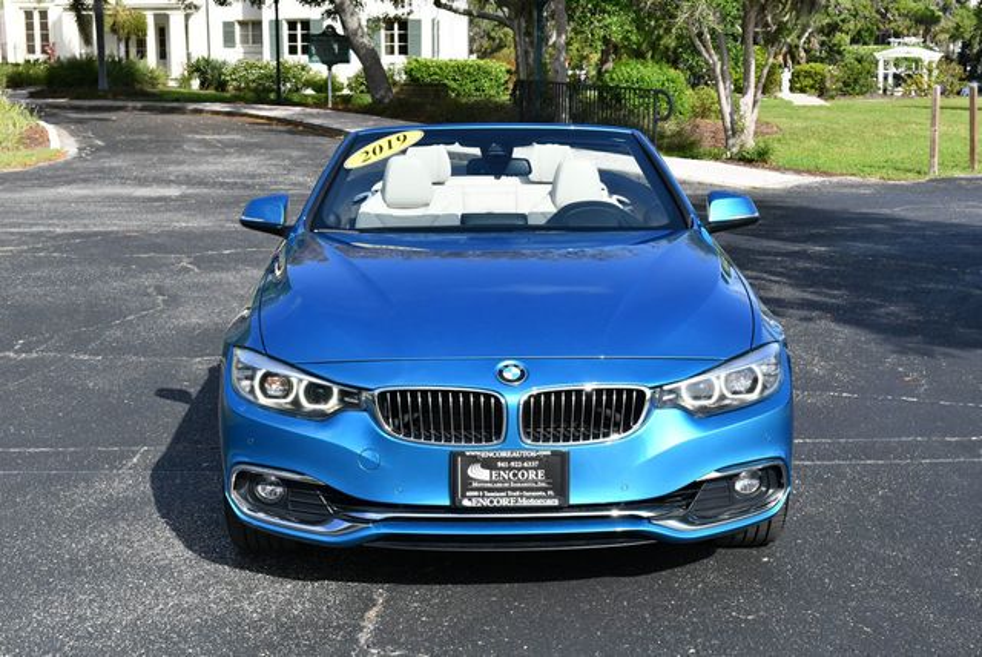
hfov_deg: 34.5
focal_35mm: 58
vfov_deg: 23.4
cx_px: 491
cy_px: 328
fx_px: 1584
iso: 140
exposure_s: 1/250
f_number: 8
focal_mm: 29
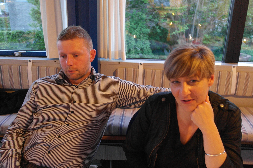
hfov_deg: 57.2
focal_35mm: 33
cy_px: 80
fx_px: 232
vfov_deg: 40.0
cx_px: 134
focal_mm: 20
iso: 800
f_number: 3.5
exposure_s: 1/20
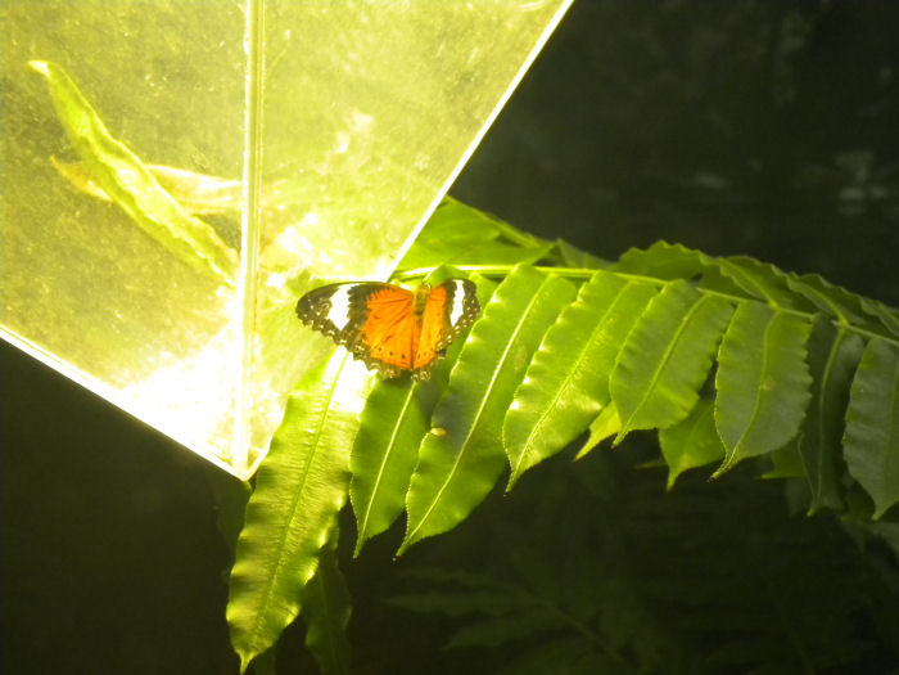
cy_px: 338
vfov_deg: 14.1
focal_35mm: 105
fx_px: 2727
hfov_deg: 18.7
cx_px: 450
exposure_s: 1/287
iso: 400
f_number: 5.9
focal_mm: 18.9
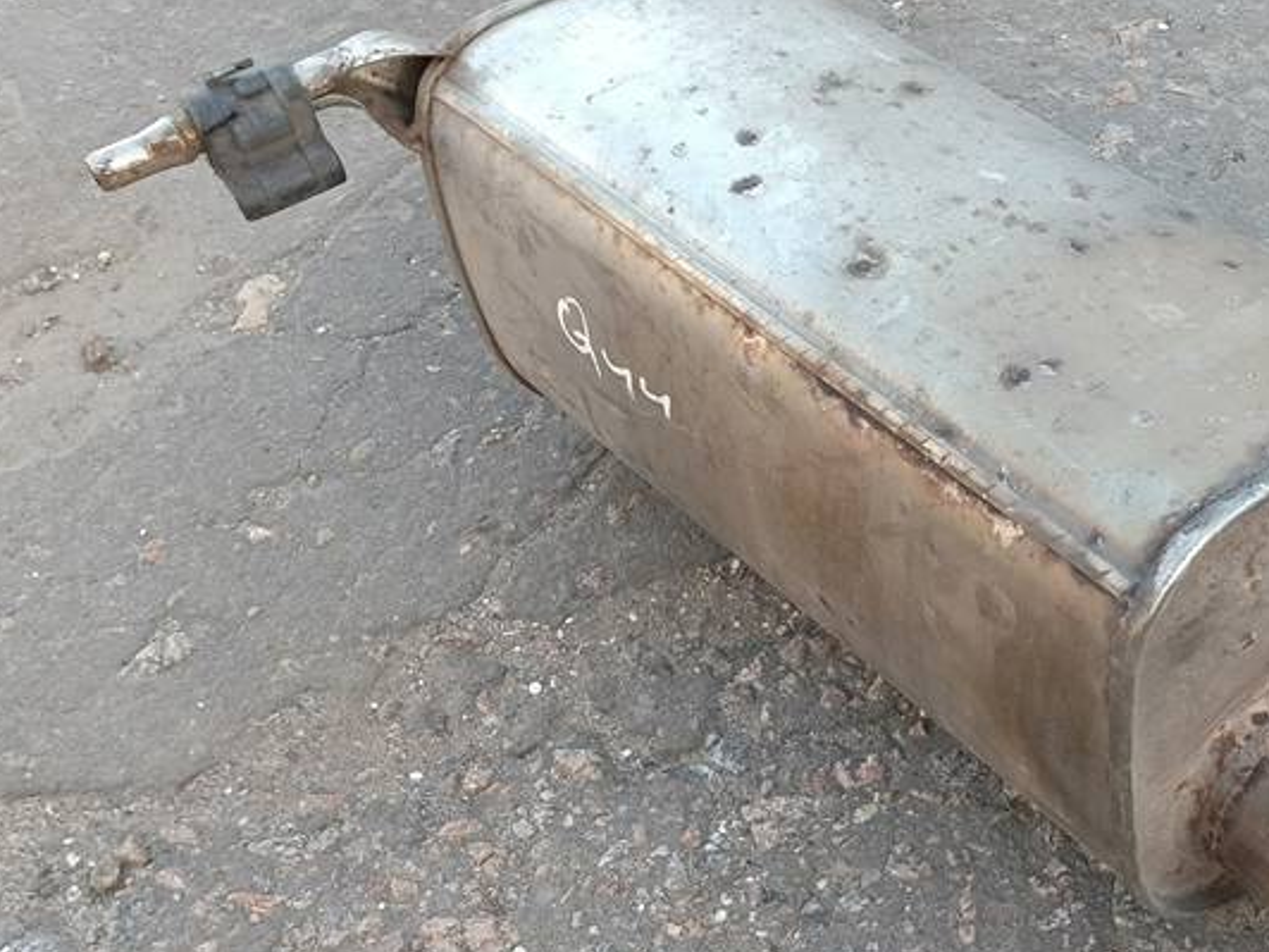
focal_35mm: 52
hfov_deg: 35.4
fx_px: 1906
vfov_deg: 27.9
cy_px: 601
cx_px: 1052
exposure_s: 1/100
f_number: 1.6
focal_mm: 4.11
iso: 116
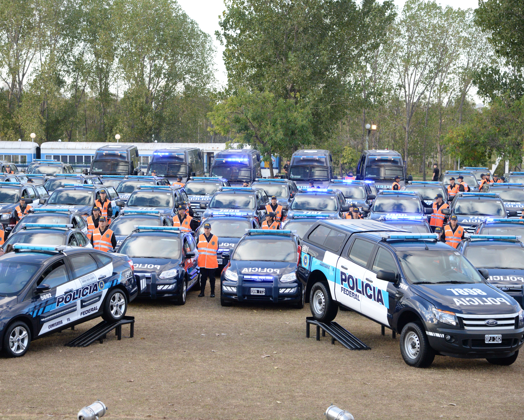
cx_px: 216
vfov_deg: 16.0
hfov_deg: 19.9
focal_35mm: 96
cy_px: 210
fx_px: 1489
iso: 2500
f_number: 7.1
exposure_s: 1/800
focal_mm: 85
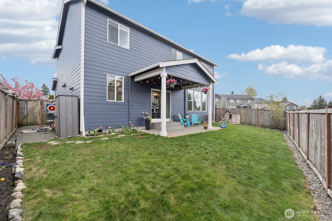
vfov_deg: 77.3
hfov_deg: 100.4
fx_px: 138
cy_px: 110
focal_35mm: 15
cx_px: 166
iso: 125
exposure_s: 1/30
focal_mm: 10
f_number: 9
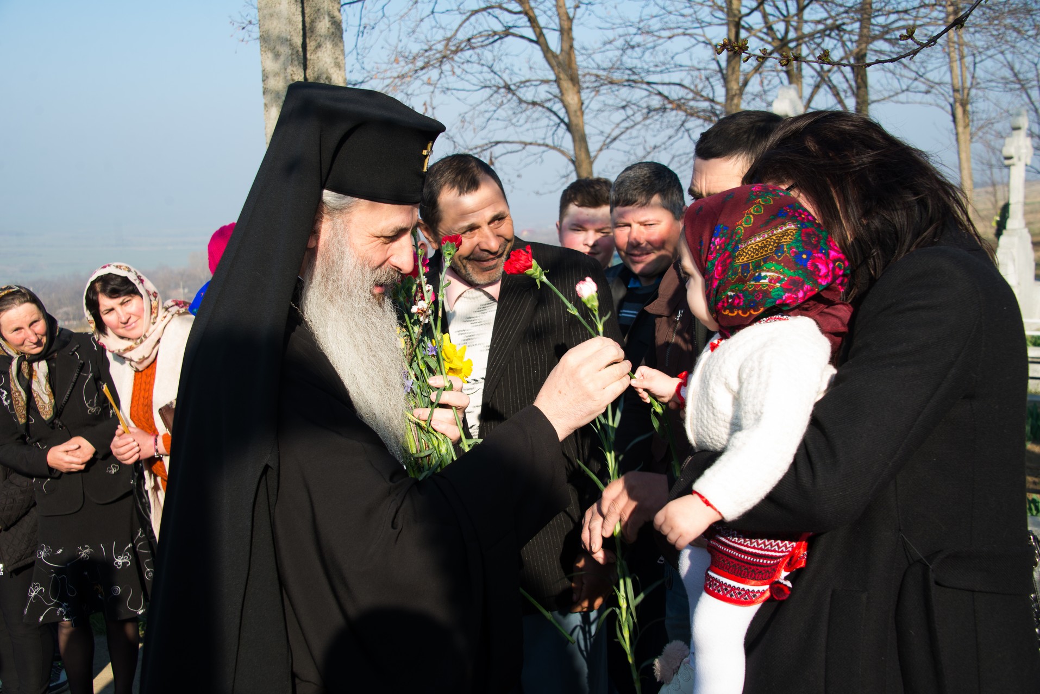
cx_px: 520
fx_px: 1272
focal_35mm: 44
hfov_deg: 44.5
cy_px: 347
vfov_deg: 30.5
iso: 100
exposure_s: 1/100
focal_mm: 44
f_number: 7.1
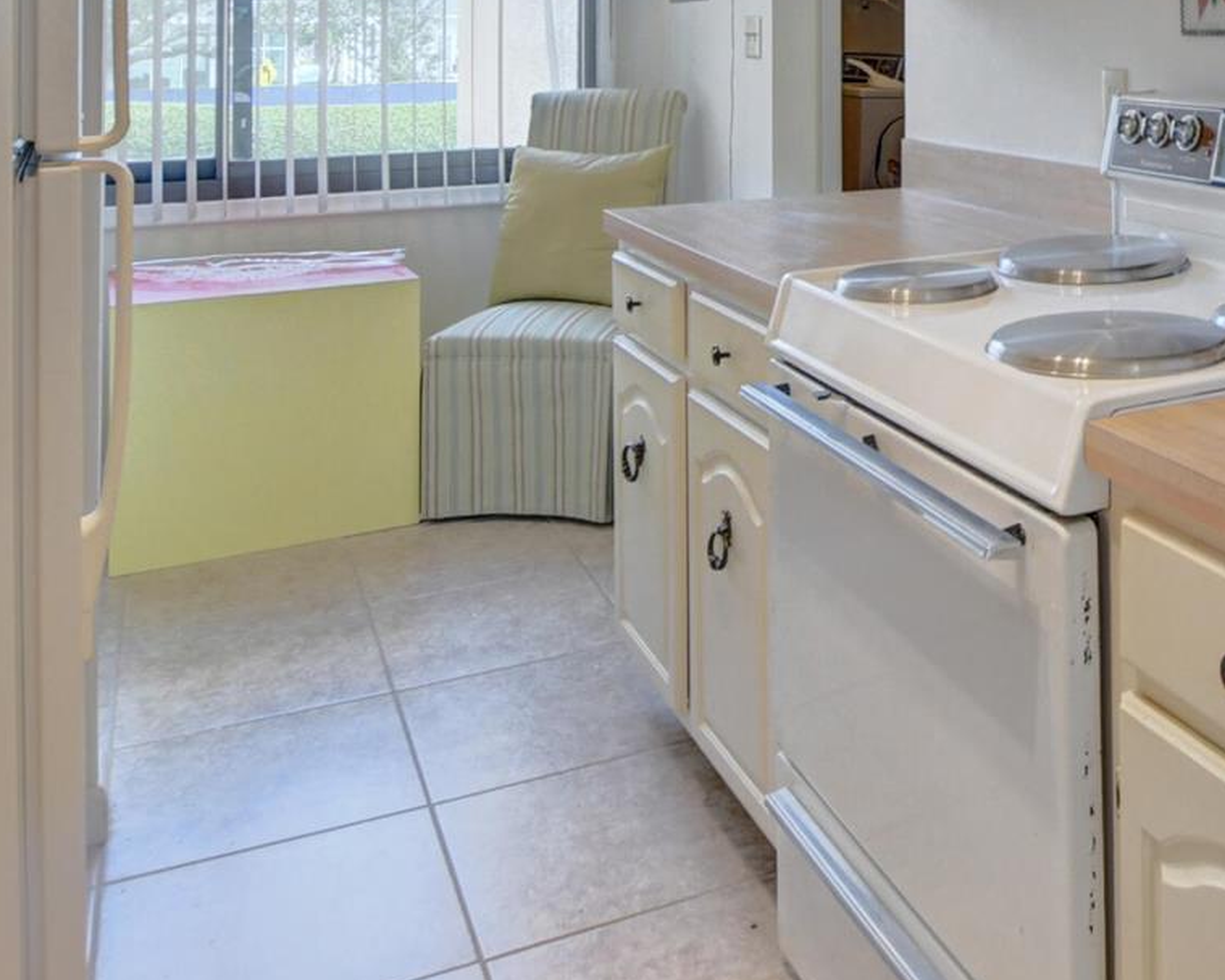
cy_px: -54
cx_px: 1077
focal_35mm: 38
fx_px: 1378
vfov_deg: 34.6
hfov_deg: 44.2
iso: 1000
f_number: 8
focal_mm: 10
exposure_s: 1/60
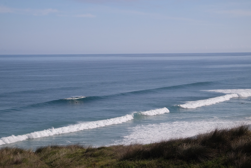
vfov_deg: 16.5
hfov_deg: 24.5
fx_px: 579
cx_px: 126
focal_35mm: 83
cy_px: 84
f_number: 16
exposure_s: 1/400
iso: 800
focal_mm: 55
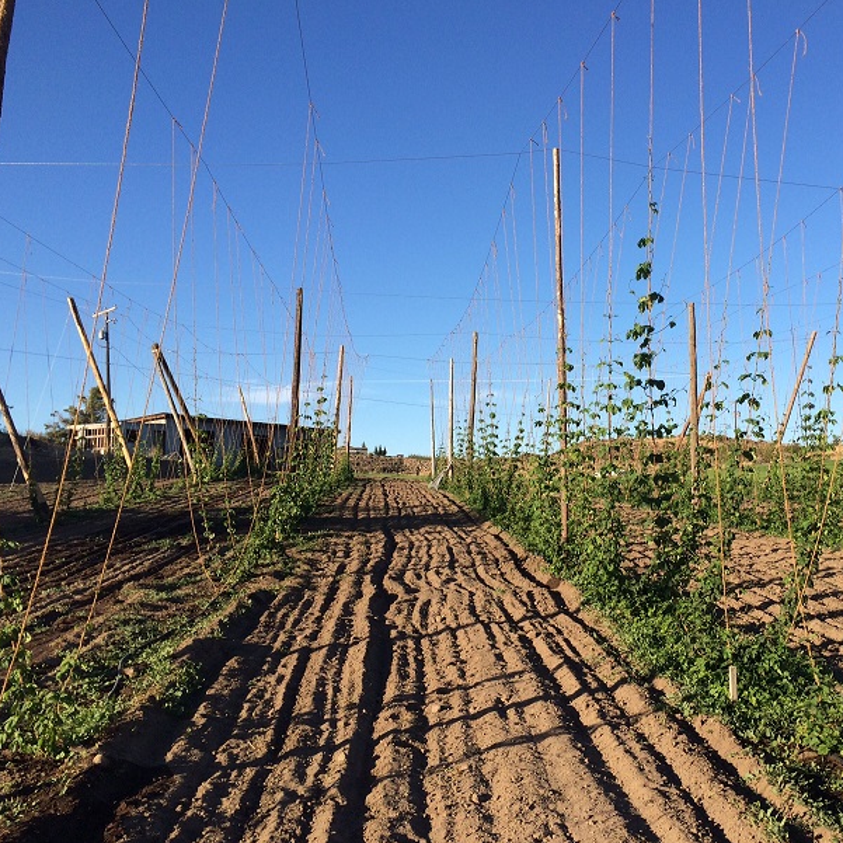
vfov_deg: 46.0
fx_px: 992
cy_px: 424
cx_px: 544
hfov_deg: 45.5
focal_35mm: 36
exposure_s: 1/1325
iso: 32
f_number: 2.2
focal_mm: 4.12
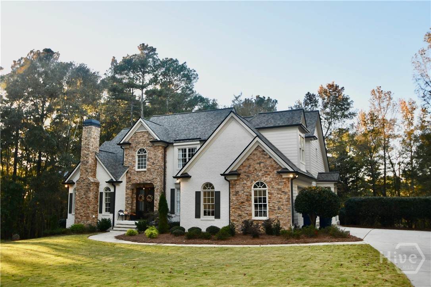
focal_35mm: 31
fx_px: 371
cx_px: 216
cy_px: 144
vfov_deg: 42.3
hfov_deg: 60.3
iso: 200
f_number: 4.5
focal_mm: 21
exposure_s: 1/200
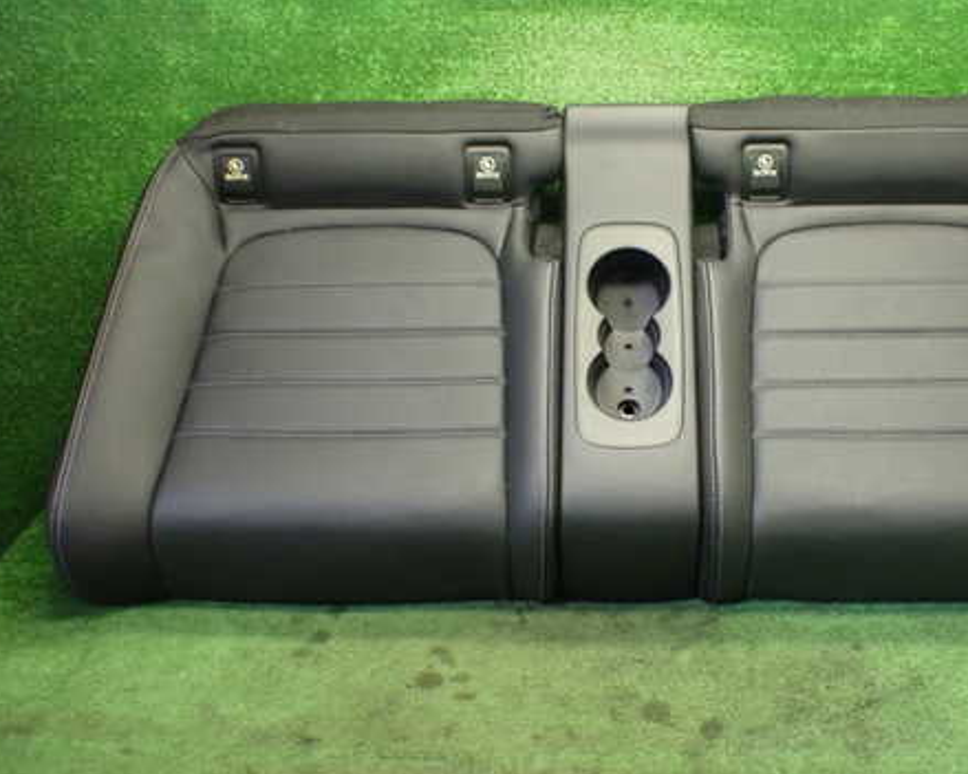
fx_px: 1146
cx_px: 626
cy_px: 335
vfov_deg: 37.3
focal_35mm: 40
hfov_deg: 45.3
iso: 800
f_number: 2.3
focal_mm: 5.4
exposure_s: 1/100
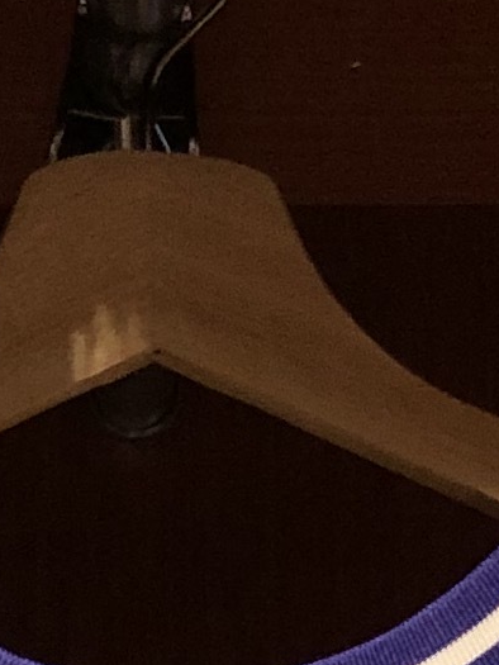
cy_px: 1705
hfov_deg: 6.9
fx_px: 4131
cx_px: 179
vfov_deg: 8.3
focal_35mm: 215
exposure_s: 1/15
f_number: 1.8
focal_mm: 3.99
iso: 40
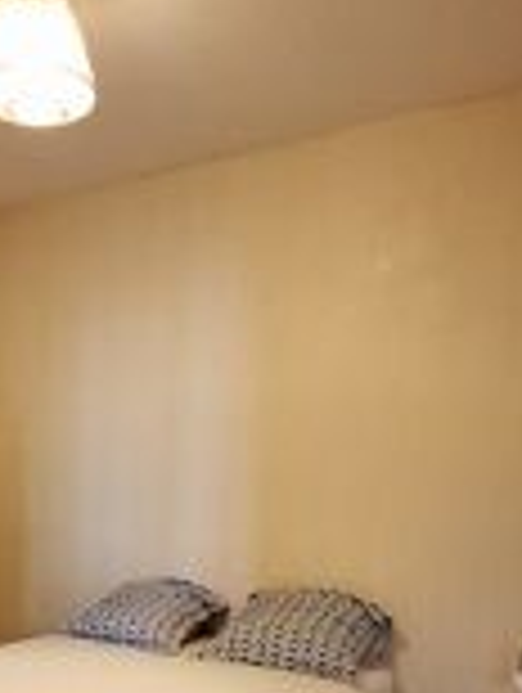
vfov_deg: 45.2
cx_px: 104
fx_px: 722
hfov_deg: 38.3
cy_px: 655
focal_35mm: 36
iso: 400
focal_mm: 1.74
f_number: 2.2
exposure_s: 1/25
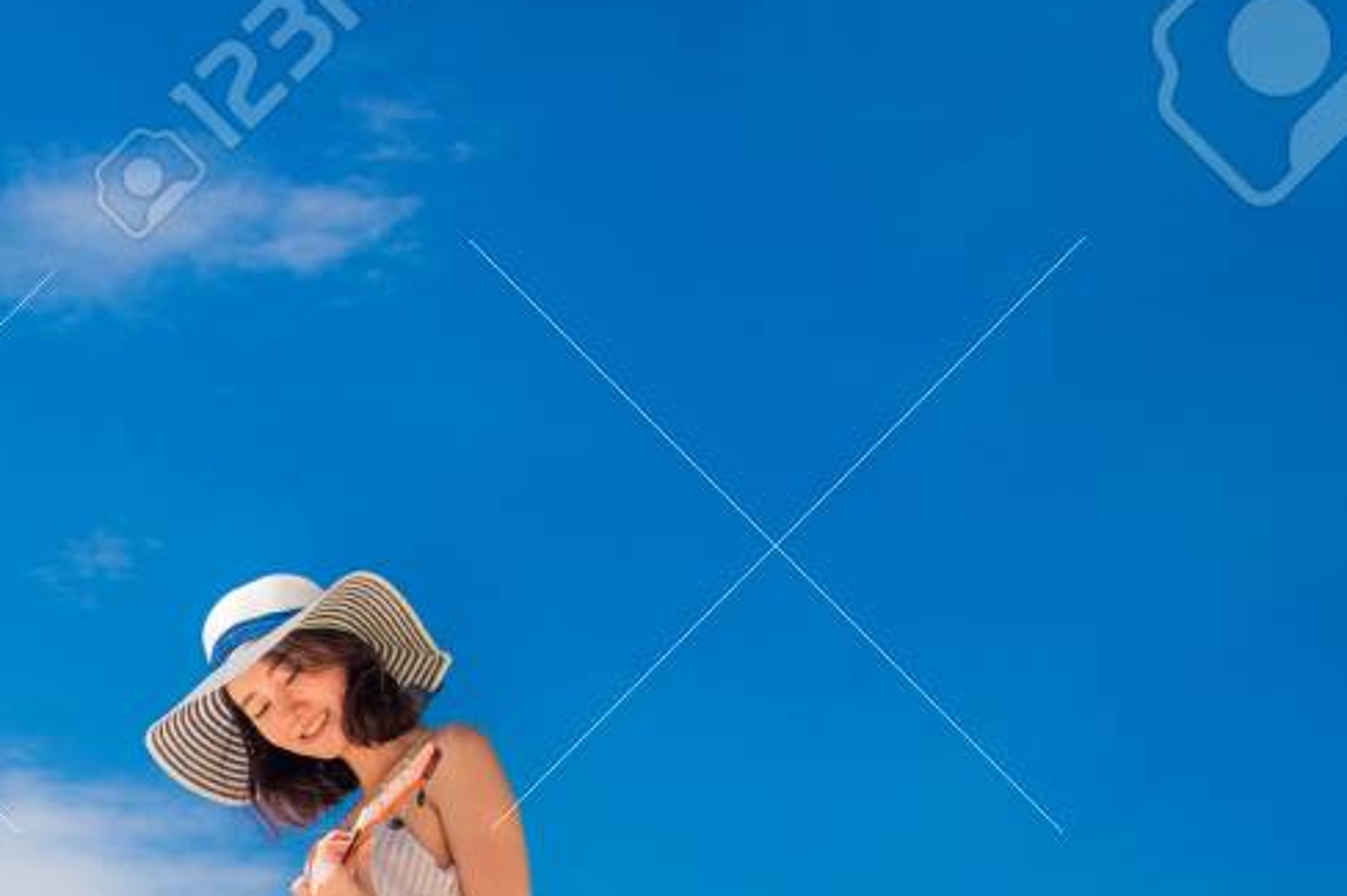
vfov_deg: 20.3
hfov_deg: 27.8
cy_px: 961
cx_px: -246
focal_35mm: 64
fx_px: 2394
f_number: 5.6
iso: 100
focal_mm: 24
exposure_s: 1/320
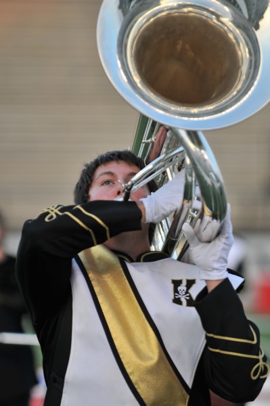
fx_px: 3381
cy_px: 203
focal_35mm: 300
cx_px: 135
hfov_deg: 4.6
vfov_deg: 6.9
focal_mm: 200
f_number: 2.8
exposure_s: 1/400
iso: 200
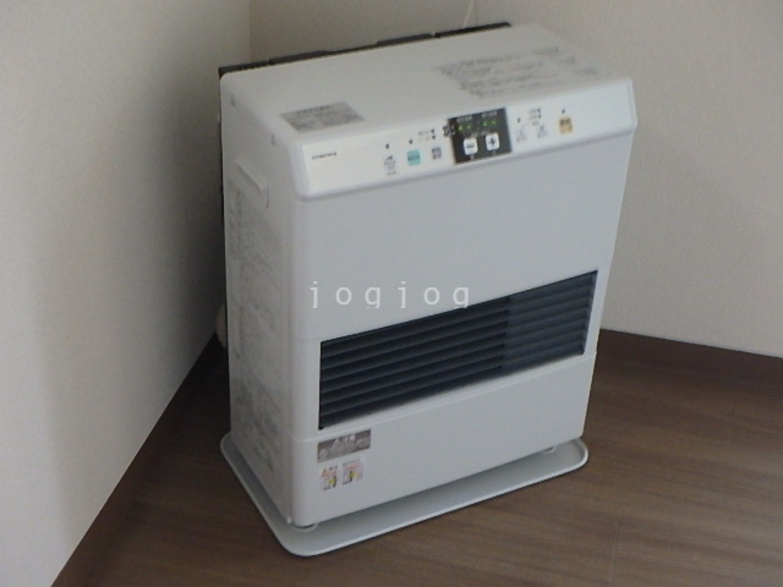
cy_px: 294
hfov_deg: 38.9
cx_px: 392
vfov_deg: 29.7
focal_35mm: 49
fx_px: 1108
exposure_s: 1/40
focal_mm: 8.7
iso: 800
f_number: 5.2
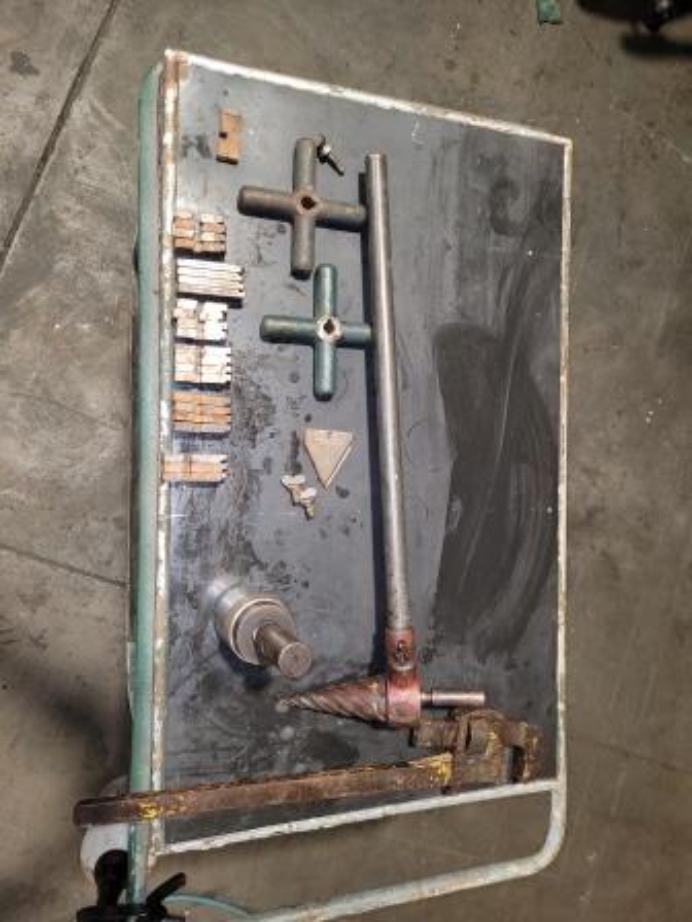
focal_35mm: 26
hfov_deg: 53.1
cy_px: 461
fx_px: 693
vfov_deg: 67.3
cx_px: 346
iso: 125
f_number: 1.8
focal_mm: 5.4
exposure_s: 1/15
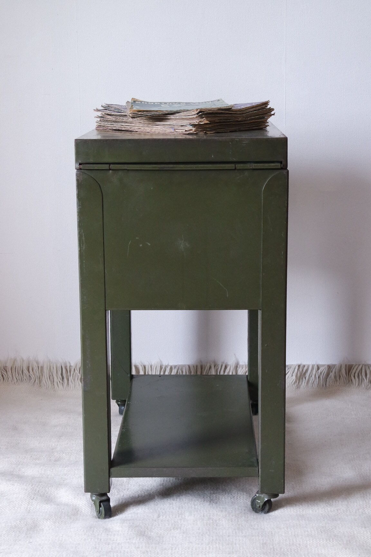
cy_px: 278
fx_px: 1067
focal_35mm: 69
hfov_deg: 19.7
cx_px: 186
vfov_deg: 29.2
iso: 1600
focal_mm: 45
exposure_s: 1/60
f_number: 6.3
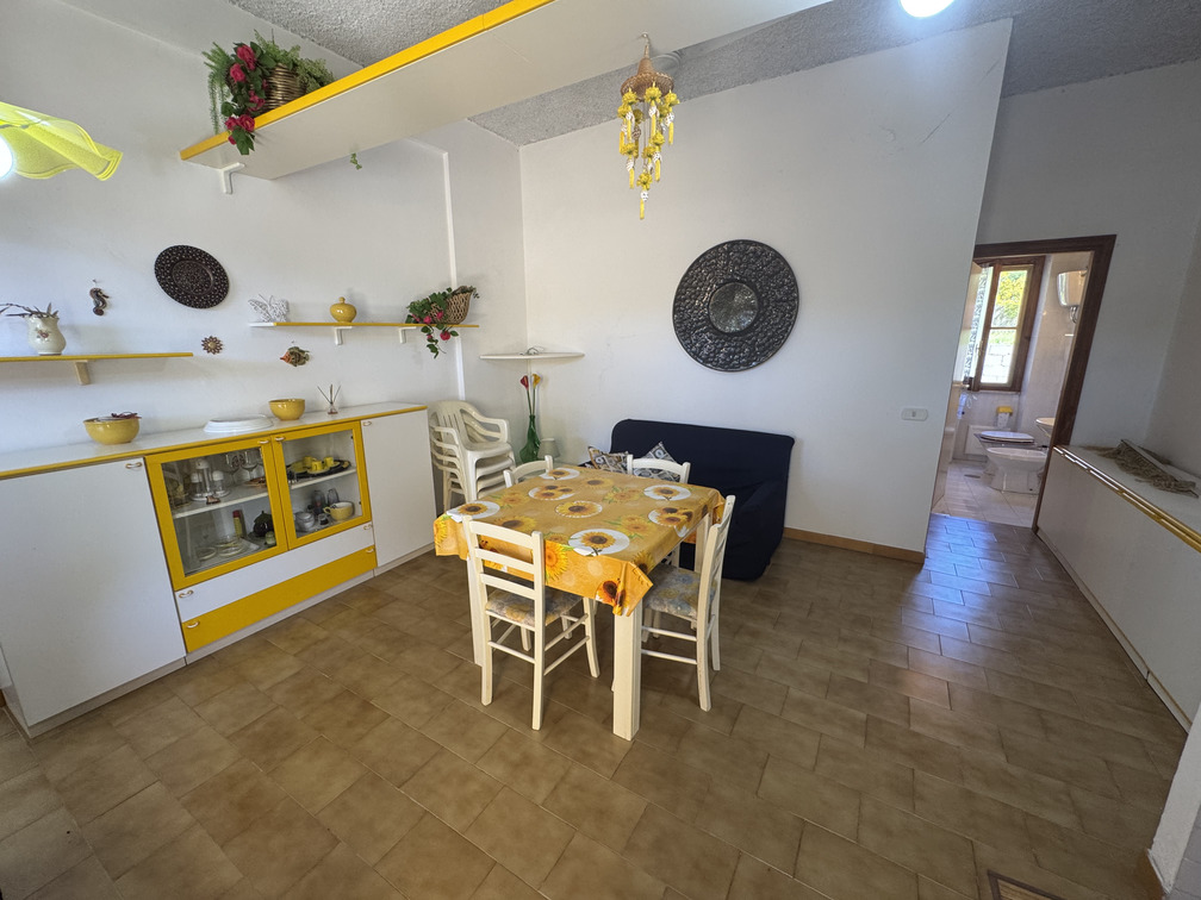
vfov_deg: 85.7
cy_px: 450
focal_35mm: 14
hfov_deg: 102.1
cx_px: 600
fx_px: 486
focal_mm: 2.22
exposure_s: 1/100
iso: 160
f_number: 2.2
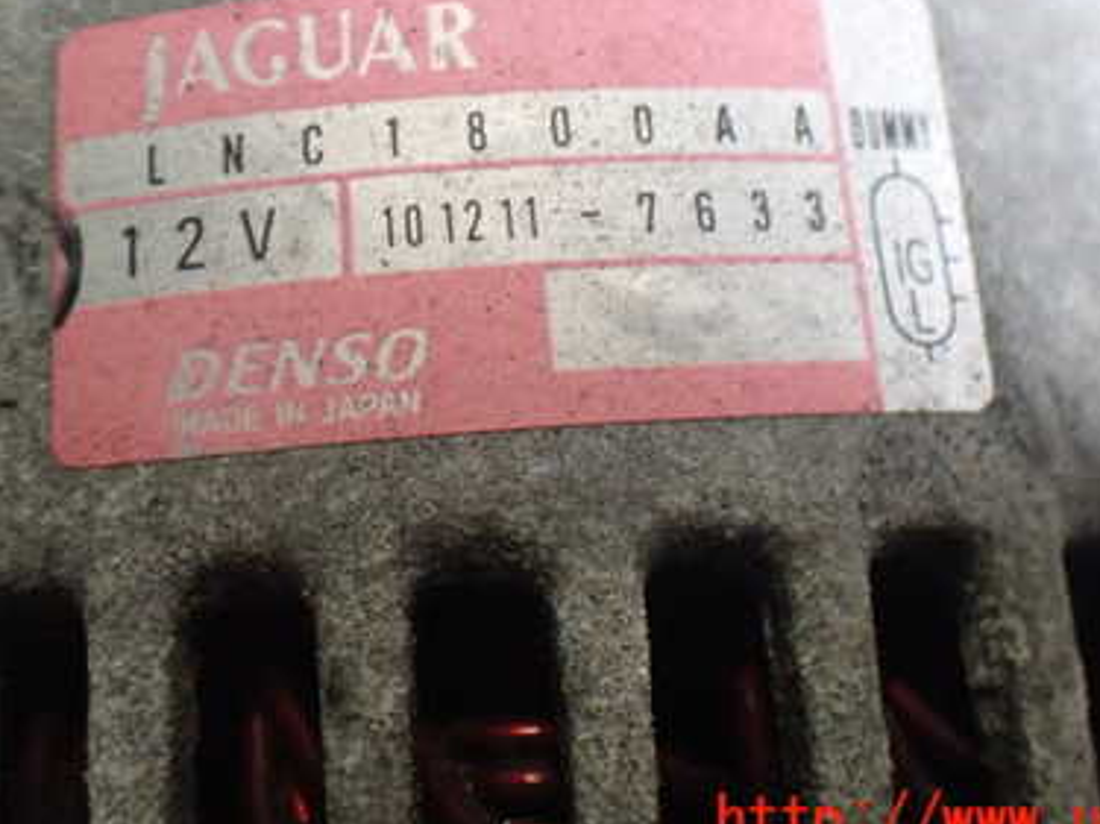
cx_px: 499
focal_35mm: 48
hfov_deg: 39.6
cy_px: 199
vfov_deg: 29.7
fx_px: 1525
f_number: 2.3
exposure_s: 1/125
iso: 640
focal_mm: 5.4
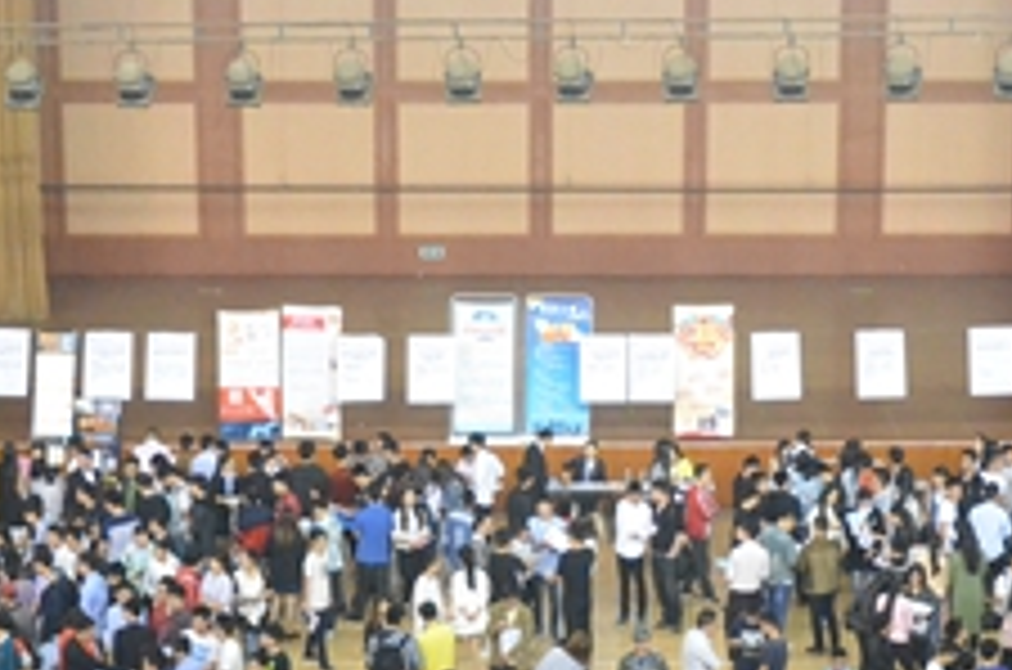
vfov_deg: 11.3
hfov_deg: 17.1
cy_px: 515
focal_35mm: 120
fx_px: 3366
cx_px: 580
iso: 6400
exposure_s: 1/400
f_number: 4.2
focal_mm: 30
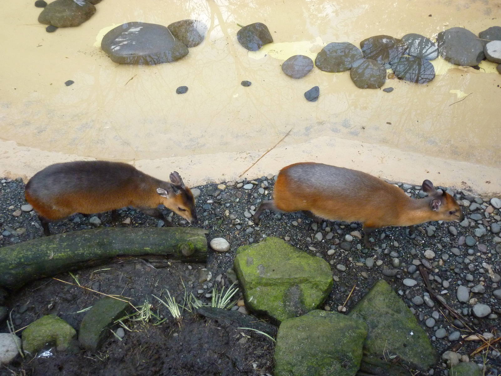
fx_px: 507
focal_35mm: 35
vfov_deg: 40.7
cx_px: 250
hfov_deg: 52.6
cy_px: 188
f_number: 3.5
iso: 400
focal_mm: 5.7
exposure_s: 1/320
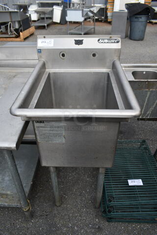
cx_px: 78
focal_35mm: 27
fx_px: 176
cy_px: 118
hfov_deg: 48.0
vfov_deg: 67.4
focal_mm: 18
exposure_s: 1/250
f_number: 6.3
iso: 100
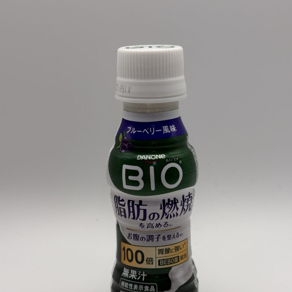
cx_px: 146
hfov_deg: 30.0
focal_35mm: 57
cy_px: 171
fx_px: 544
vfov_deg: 30.0
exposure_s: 1/140
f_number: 1.78
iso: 50
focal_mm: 6.76
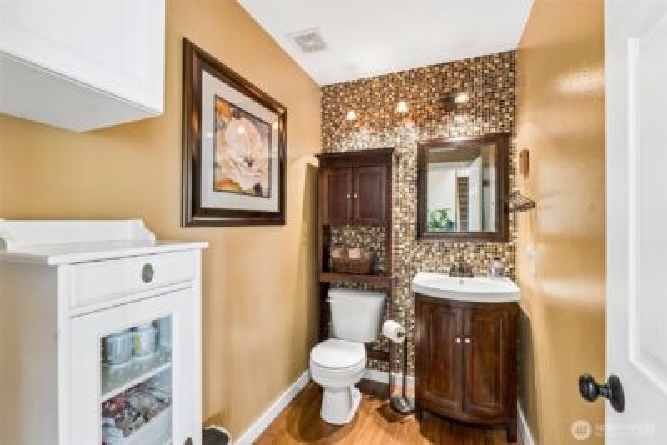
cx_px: 334
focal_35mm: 15
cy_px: 222
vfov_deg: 77.4
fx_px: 278
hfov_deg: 100.4
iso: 250
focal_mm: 10
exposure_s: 1.3
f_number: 9
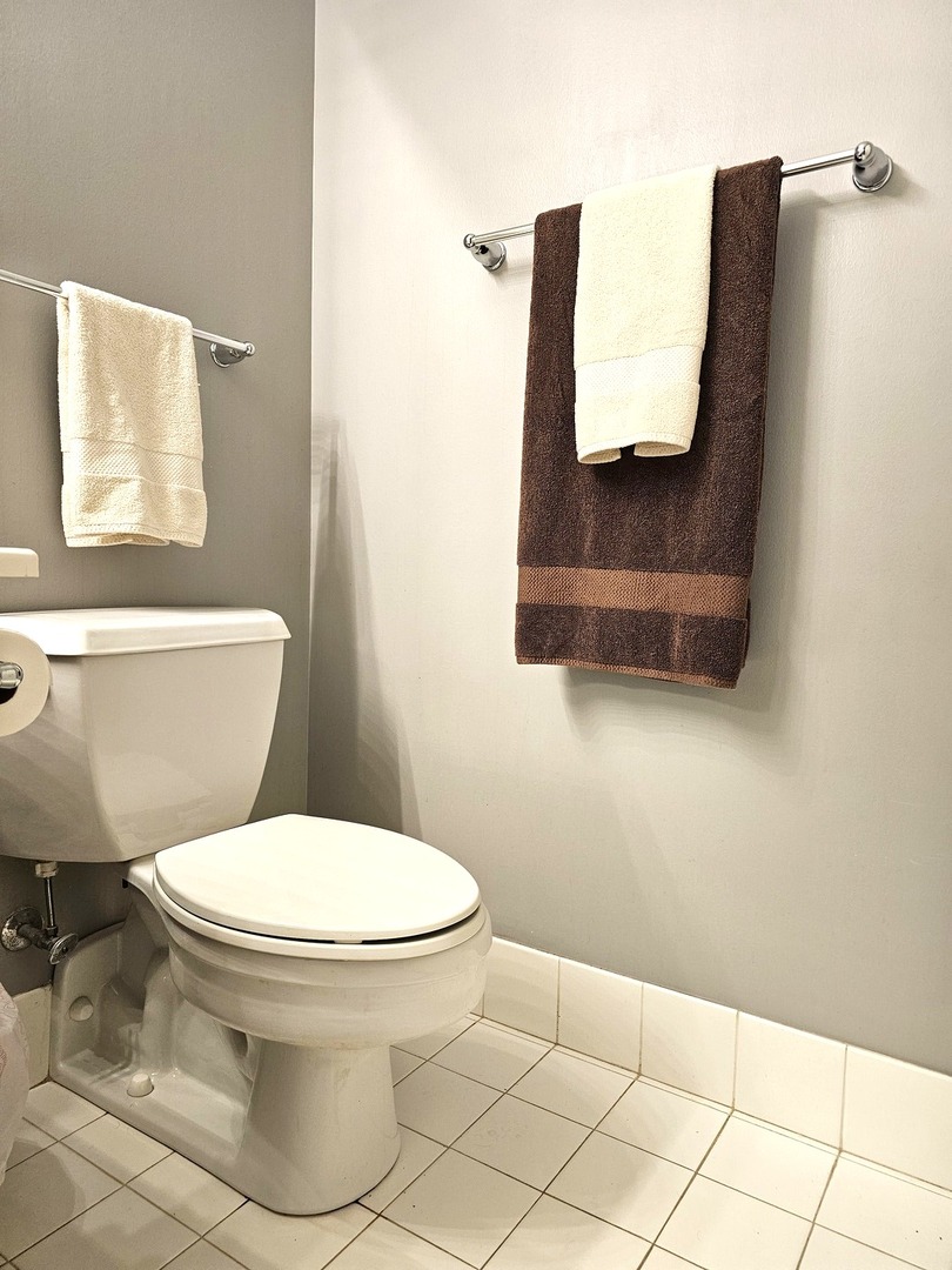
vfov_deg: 73.9
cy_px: 635
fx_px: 843
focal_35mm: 23
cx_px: 476
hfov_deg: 58.9
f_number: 1.7
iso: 250
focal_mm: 6.3
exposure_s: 1/120
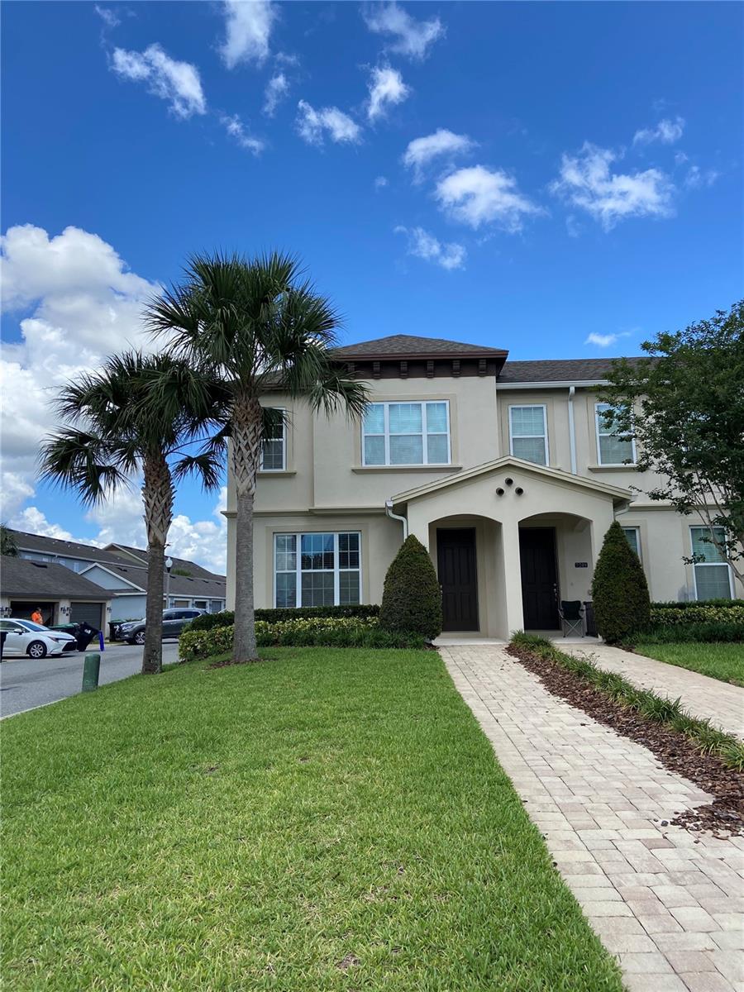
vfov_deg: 67.3
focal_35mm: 26
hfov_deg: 53.1
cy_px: 496
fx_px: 745
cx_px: 372
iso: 32
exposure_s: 1/1838
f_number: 1.8
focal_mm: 4.25
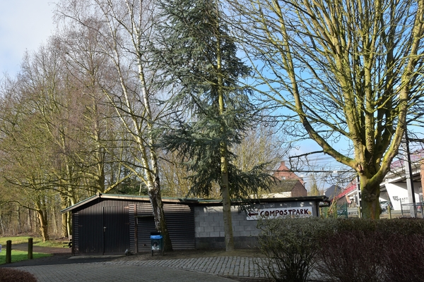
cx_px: 212
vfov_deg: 36.9
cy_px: 141
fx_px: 424
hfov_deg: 53.1
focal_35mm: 36
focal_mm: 24
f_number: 11
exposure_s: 1/125
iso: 180
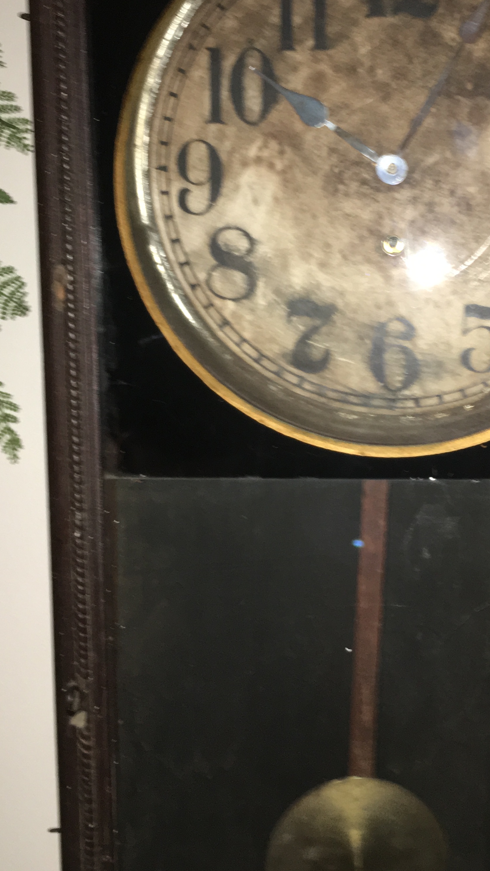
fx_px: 1109
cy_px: 408
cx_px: 400
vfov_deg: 42.9
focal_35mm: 48
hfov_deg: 24.5
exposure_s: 1/16
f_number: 2.2
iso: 80
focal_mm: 4.15
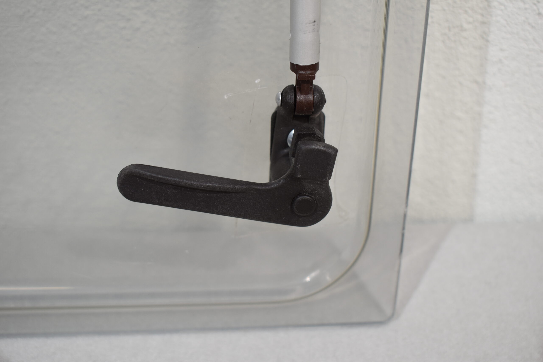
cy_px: 181
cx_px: 272
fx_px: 769
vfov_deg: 26.5
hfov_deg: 38.9
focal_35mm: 51
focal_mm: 34
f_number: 5.6
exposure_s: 1/60
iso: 400
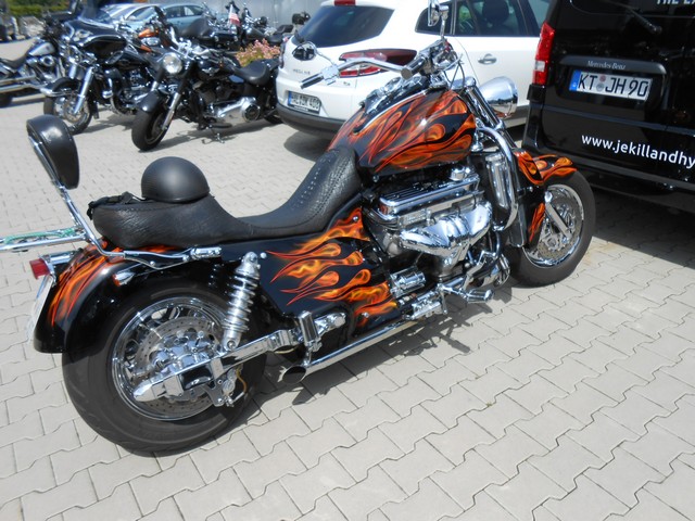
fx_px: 522
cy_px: 260
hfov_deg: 67.3
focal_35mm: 26
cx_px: 348
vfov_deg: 53.1
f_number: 3.5
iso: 80
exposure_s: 1/800
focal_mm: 4.6
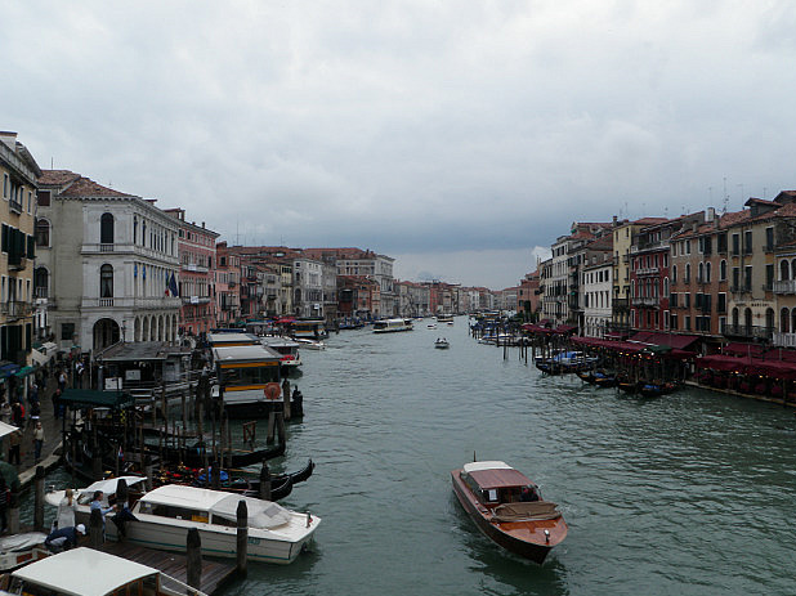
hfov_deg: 61.7
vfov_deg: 48.2
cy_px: 296
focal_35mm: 29
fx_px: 667
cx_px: 392
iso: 50
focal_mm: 5
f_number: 5
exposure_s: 1/60
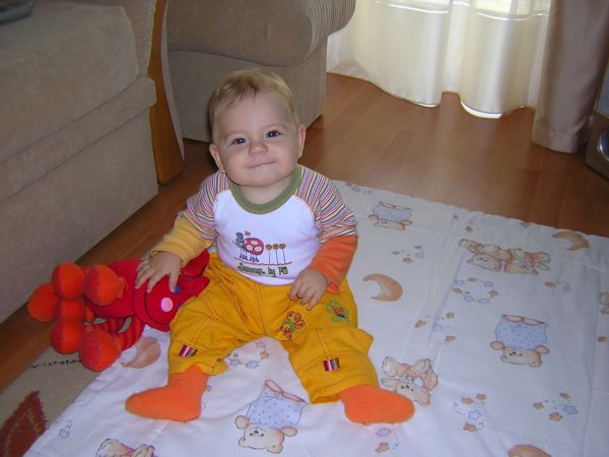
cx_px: 304
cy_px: 228
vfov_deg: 39.7
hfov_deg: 51.4
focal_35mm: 36
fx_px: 633
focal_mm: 4.7
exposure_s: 1/60.1
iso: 100
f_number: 2.6
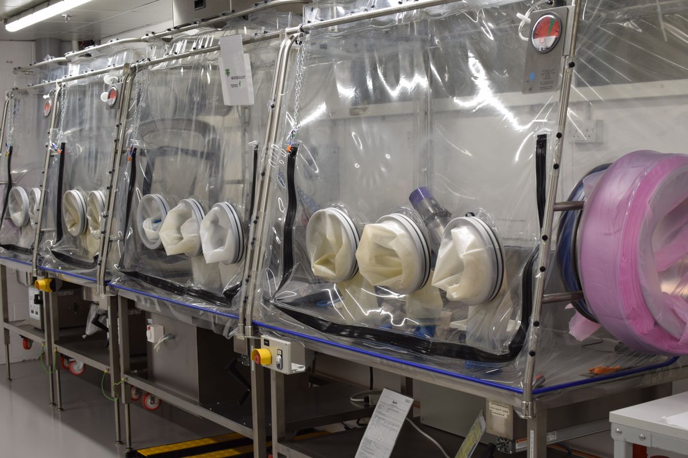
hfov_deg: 37.9
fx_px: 1003
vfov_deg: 25.8
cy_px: 229
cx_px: 344
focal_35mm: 52
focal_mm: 35
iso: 400
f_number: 4.5
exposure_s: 1/80
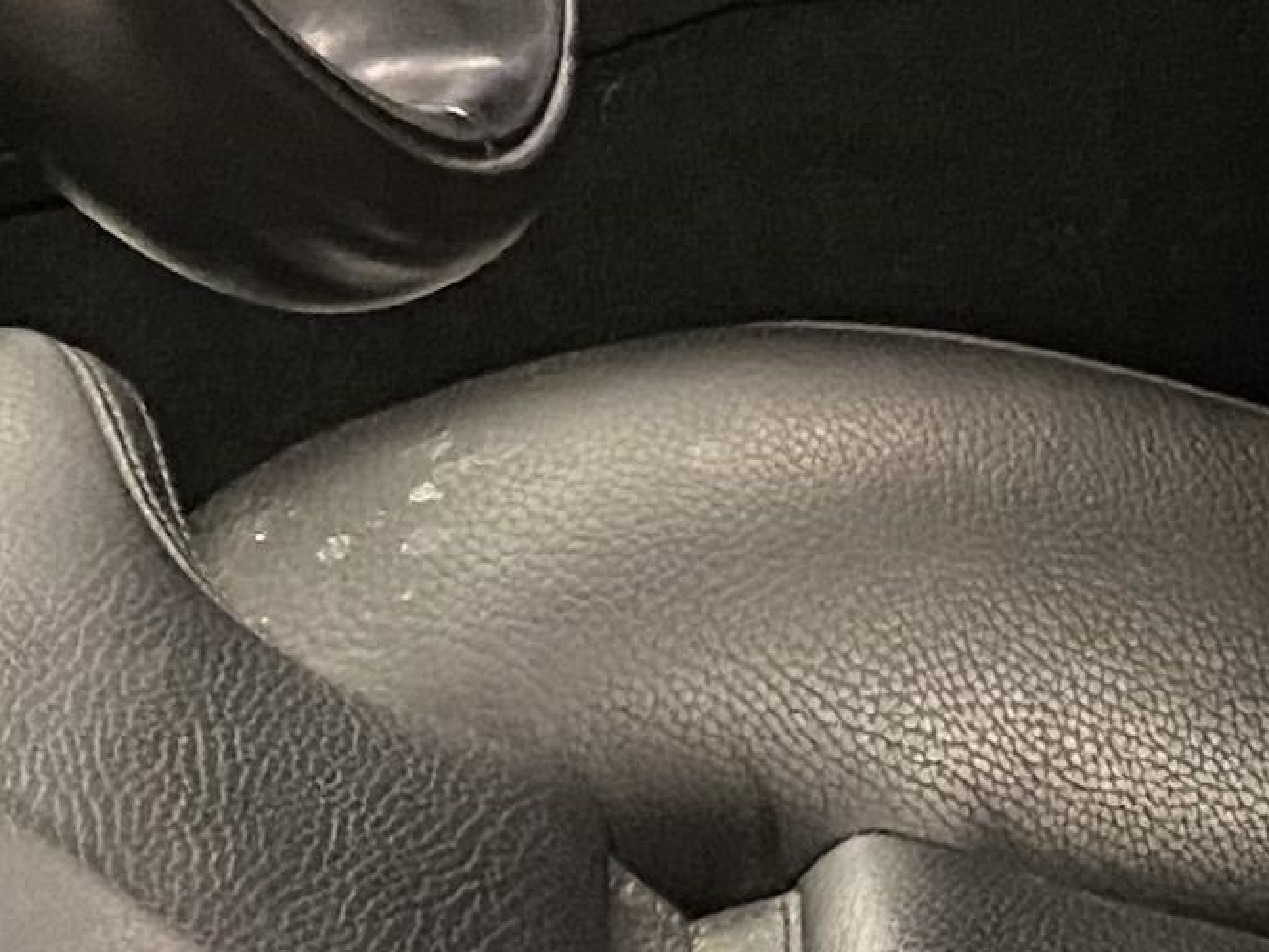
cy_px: 291
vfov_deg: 9.7
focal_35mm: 152
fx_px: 5571
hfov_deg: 12.2
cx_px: 2107
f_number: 1.8
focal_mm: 4.25
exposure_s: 1/25
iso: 800
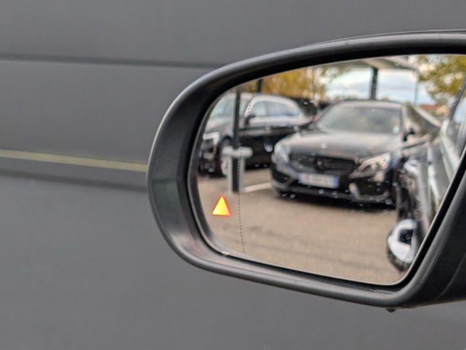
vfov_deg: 24.4
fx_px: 808
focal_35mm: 60
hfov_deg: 32.1
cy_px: 179
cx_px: 203
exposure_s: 1/203
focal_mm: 6.9
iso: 32
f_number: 1.68
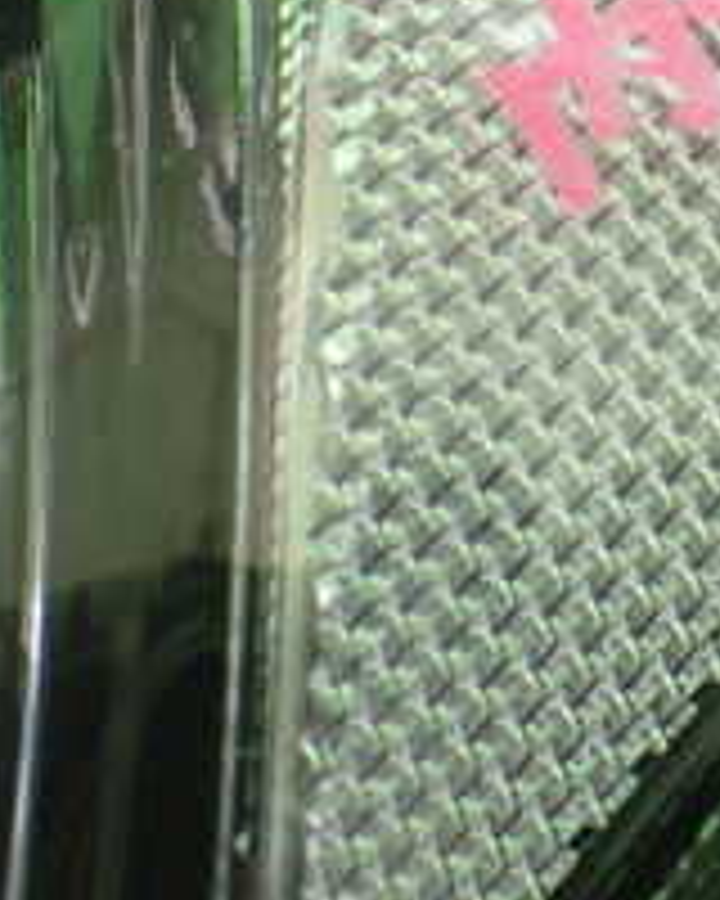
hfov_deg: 16.3
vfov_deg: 21.0
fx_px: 2344
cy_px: 9
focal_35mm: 88
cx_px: 1008
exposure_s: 1/80
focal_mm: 5.4
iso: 800
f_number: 2.3
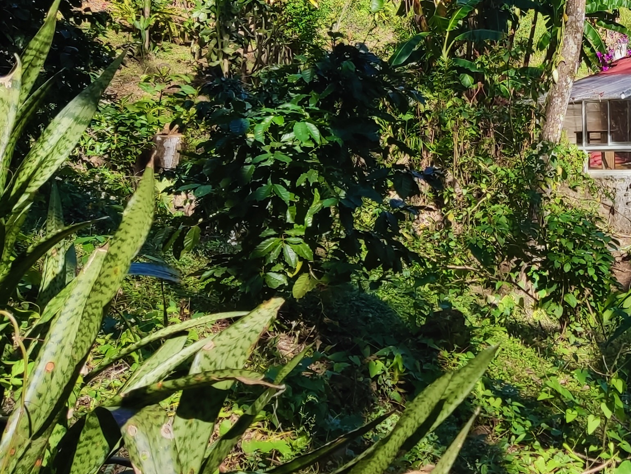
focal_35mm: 65
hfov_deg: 26.7
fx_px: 1185
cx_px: 741
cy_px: -31
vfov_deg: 21.6
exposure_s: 1/652
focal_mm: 4.71
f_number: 1.79
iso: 50
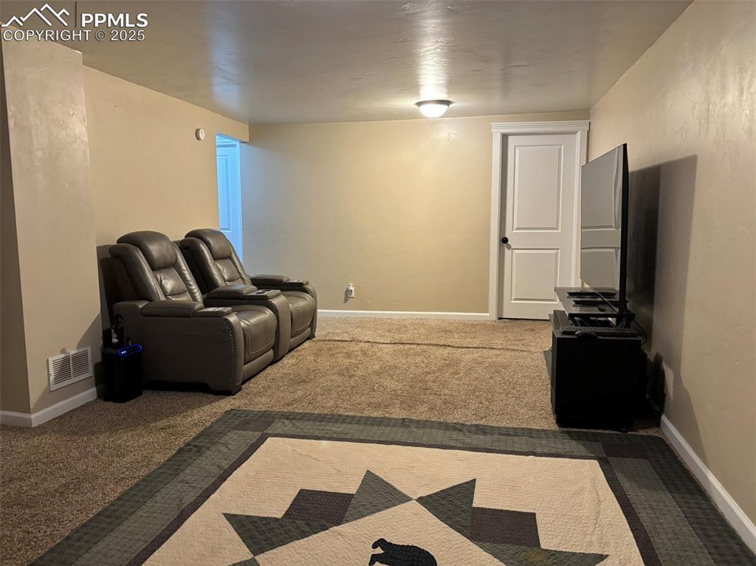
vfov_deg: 53.0
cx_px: 378
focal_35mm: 26
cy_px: 283
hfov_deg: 67.3
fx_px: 568
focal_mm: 5.96
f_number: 1.6
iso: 400
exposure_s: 1/60
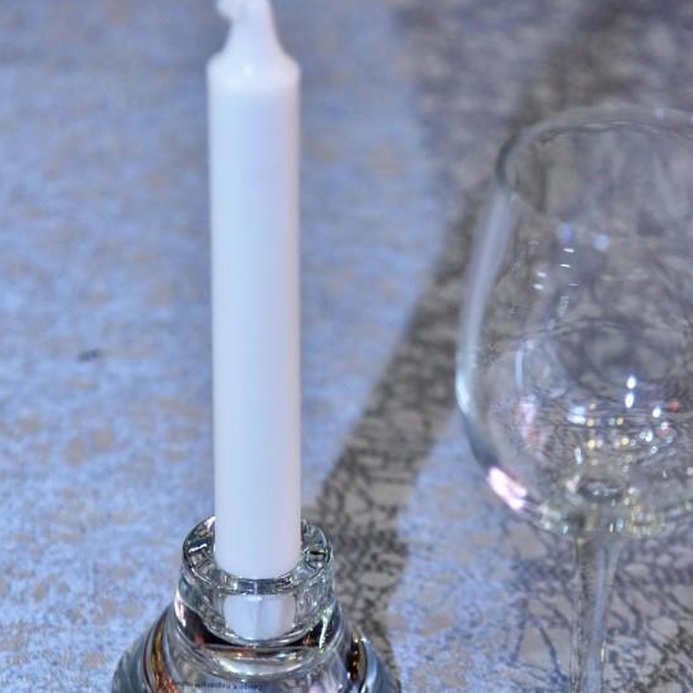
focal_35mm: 180
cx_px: 290
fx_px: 4077
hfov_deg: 9.7
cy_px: 527
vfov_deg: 9.7
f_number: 4
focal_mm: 112
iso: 2500
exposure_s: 1/160
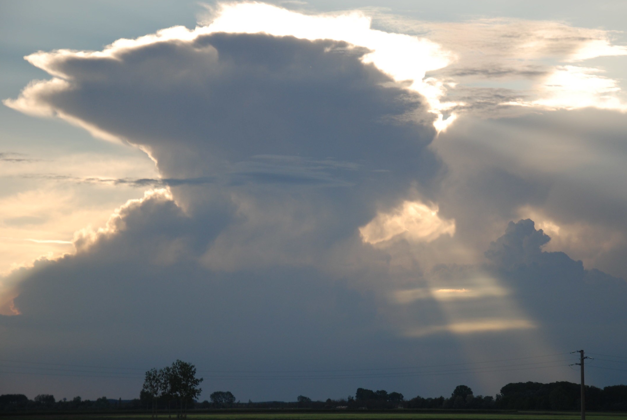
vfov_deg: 11.6
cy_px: 223
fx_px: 2057
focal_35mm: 118
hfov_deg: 17.3
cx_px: 350
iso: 200
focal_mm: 70
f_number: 5.6
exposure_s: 1/320
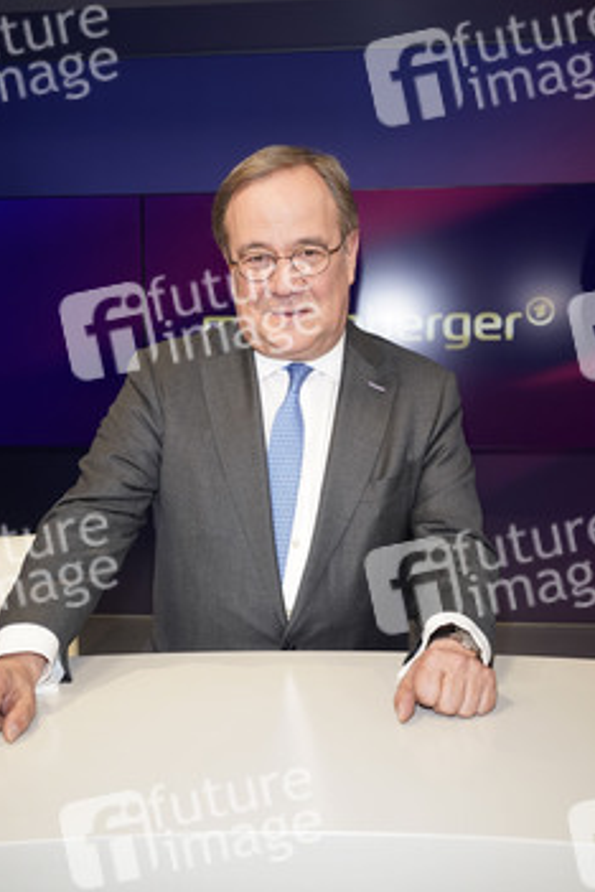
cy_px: 447
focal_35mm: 41
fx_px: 1016
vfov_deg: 47.4
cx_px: 264
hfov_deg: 32.6
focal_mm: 36
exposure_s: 1/160
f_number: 5.6
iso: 2000
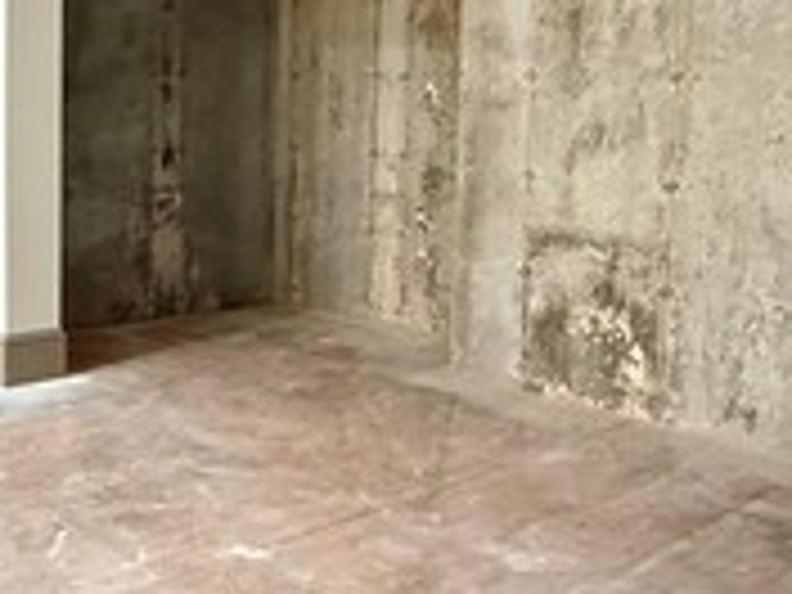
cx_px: 148
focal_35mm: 51
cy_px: 176
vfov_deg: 28.3
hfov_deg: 36.1
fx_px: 1167
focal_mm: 2.22
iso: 1000
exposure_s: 1/60
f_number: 2.2
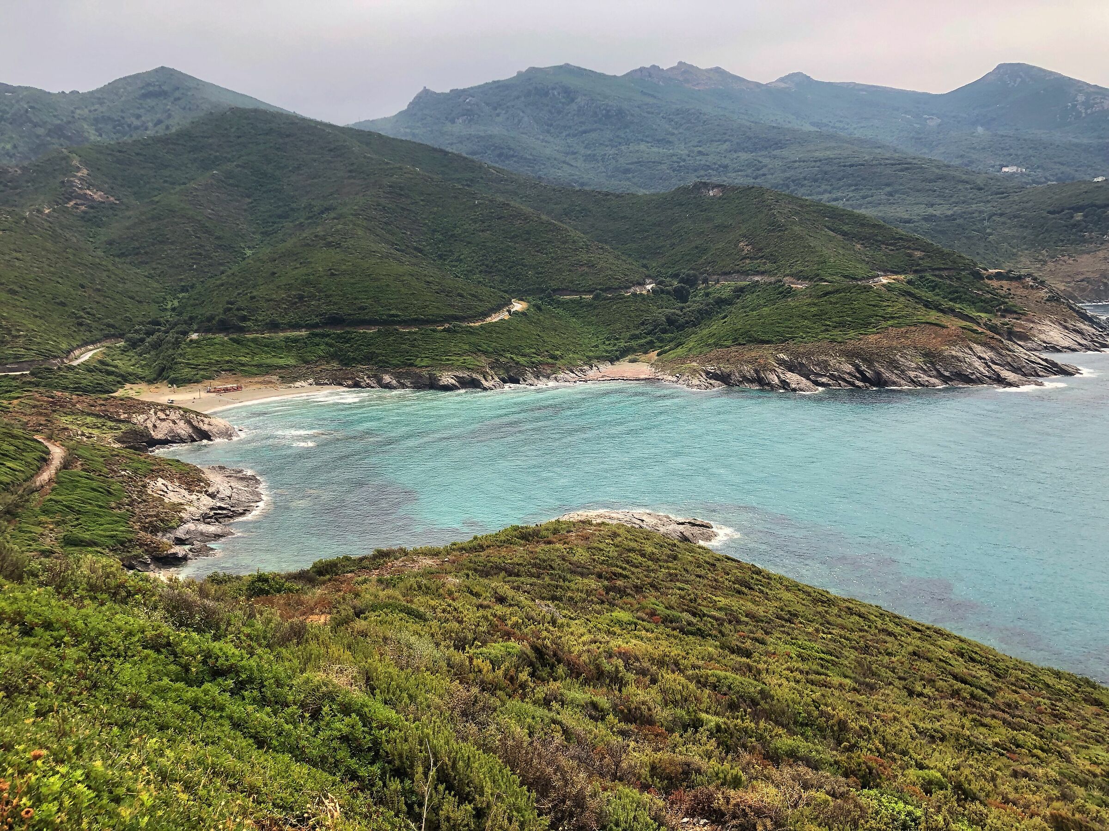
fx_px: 897
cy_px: 416
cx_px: 554
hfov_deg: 63.4
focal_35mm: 28
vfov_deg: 49.7
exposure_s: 1/1091
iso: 20
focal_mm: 3.99
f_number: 1.8
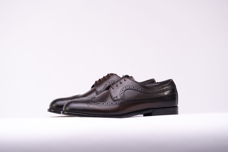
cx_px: 114
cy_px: 76
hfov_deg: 10.4
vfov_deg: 6.9
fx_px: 1254
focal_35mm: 198
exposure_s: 1/100
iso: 100
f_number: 5
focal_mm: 198
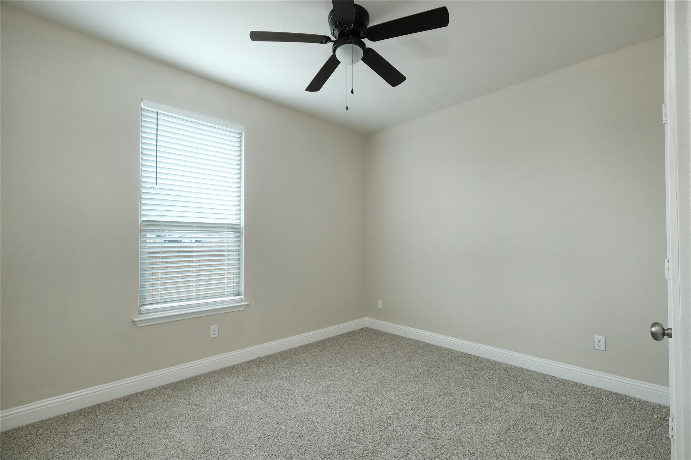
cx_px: 346
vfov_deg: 73.7
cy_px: 230
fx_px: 307
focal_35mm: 16
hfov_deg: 96.7
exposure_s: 1/15
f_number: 10
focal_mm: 10.4
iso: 320
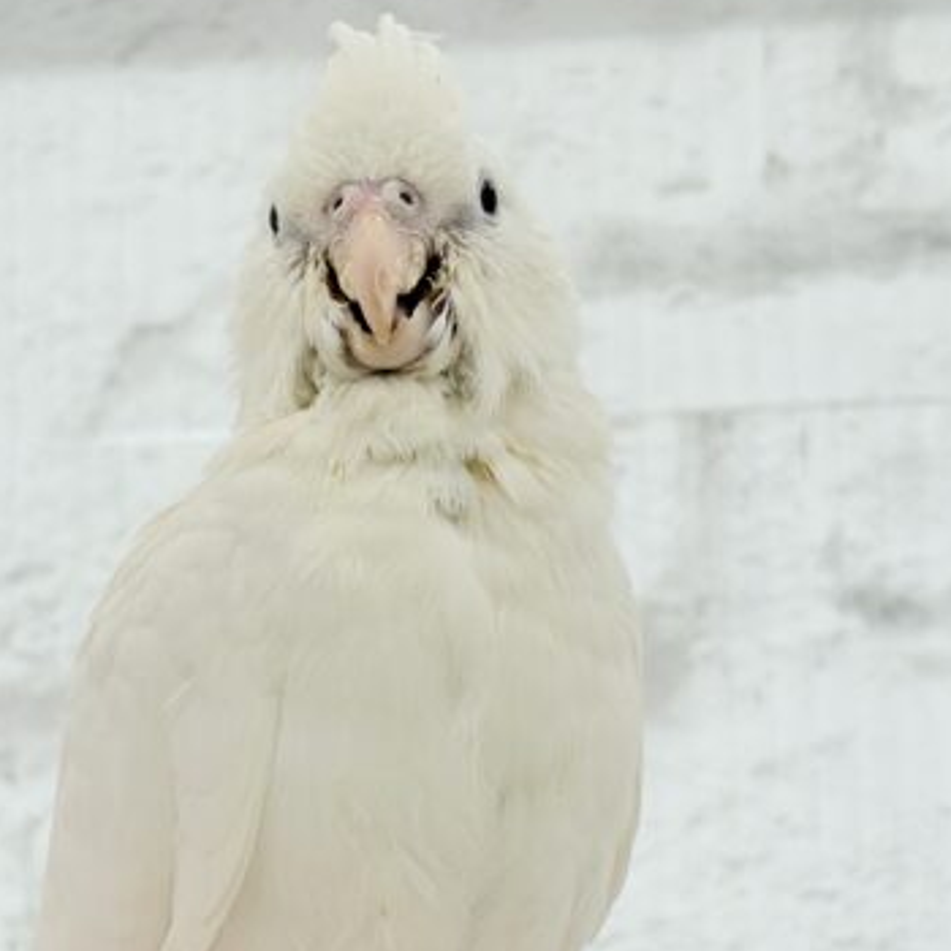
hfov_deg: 20.6
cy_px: 524
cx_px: 418
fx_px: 2611
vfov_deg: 20.6
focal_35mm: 84
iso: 32
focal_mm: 5.96
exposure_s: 1/100
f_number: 1.6
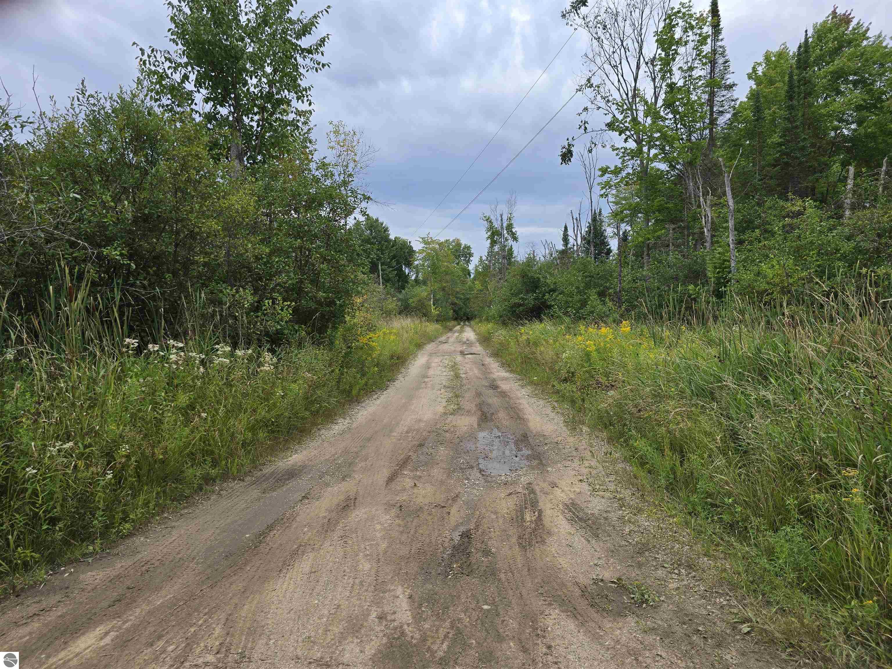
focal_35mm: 23
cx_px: 446
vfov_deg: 58.9
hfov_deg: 73.9
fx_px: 593
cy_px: 334
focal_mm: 6.3
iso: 16
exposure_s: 1/180
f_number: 1.7
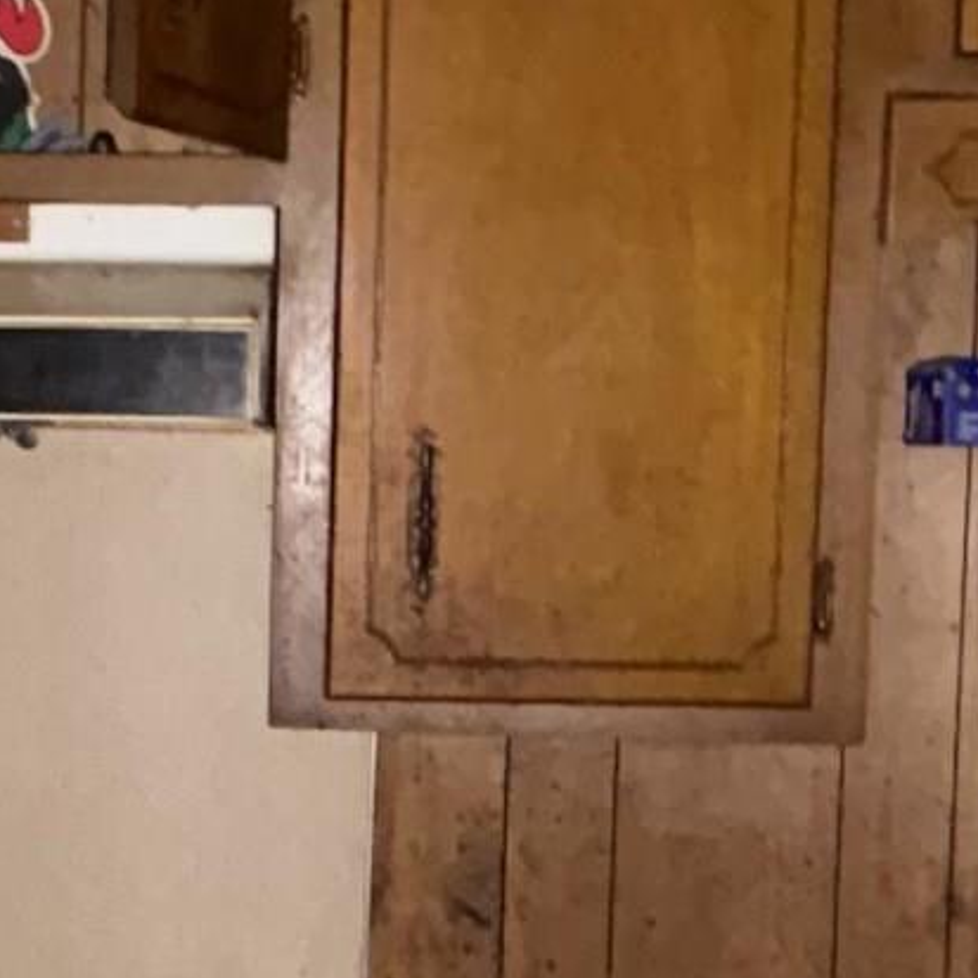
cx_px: 182
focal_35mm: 92
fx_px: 2941
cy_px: 675
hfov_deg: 18.7
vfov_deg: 18.8
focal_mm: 2.22
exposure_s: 1/16
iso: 320
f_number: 2.2
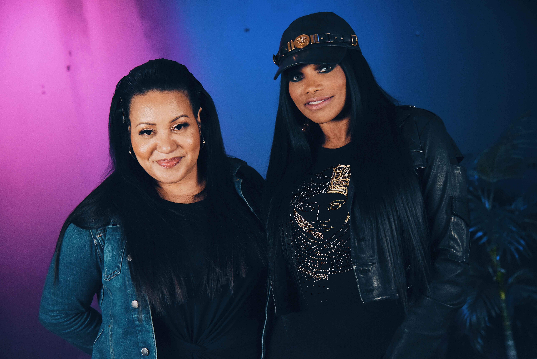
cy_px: 180
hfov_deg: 38.2
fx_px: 776
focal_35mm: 52
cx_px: 268
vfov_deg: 26.0
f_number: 4
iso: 5000
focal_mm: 52
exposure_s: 1/100
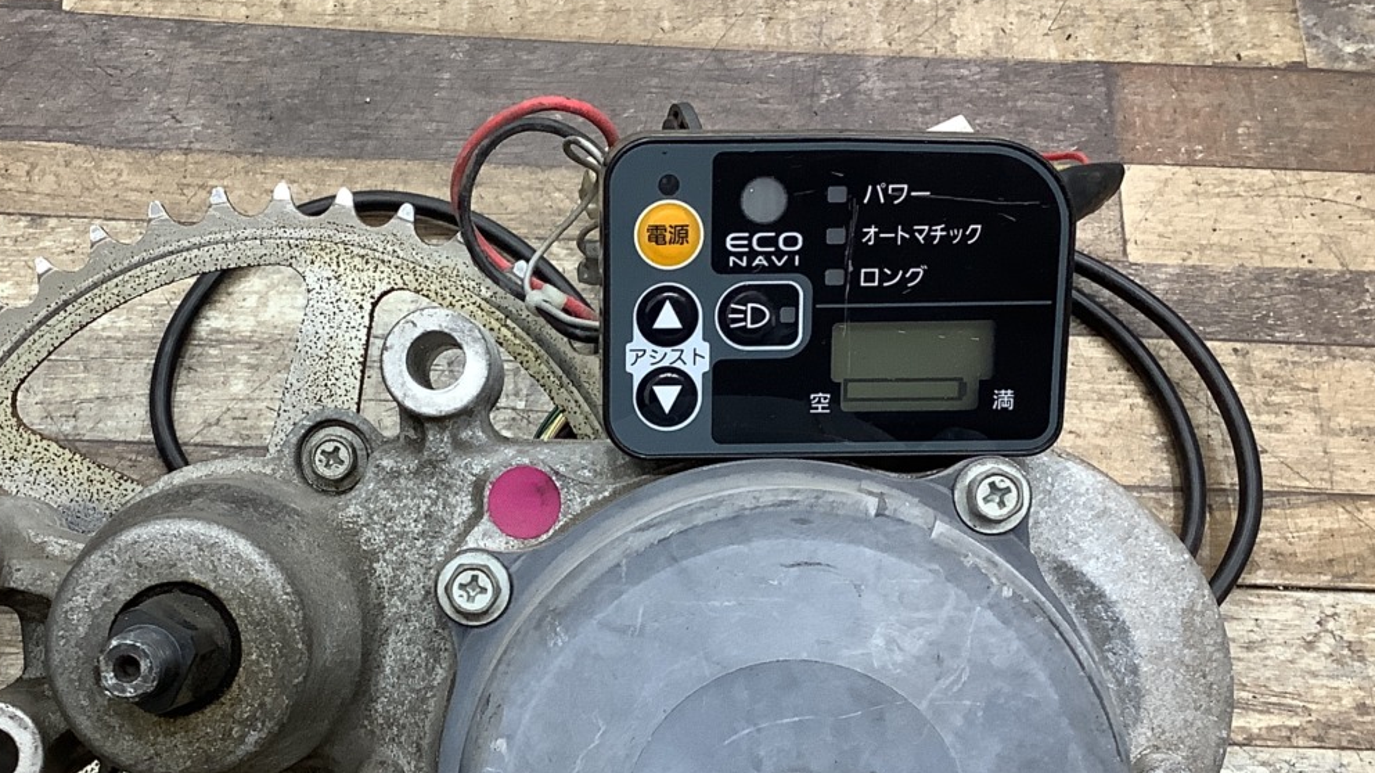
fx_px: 2041
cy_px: 502
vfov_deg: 21.4
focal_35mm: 56
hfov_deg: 37.0
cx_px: 521
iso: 125
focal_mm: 3.3
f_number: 2.4
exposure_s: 1/50
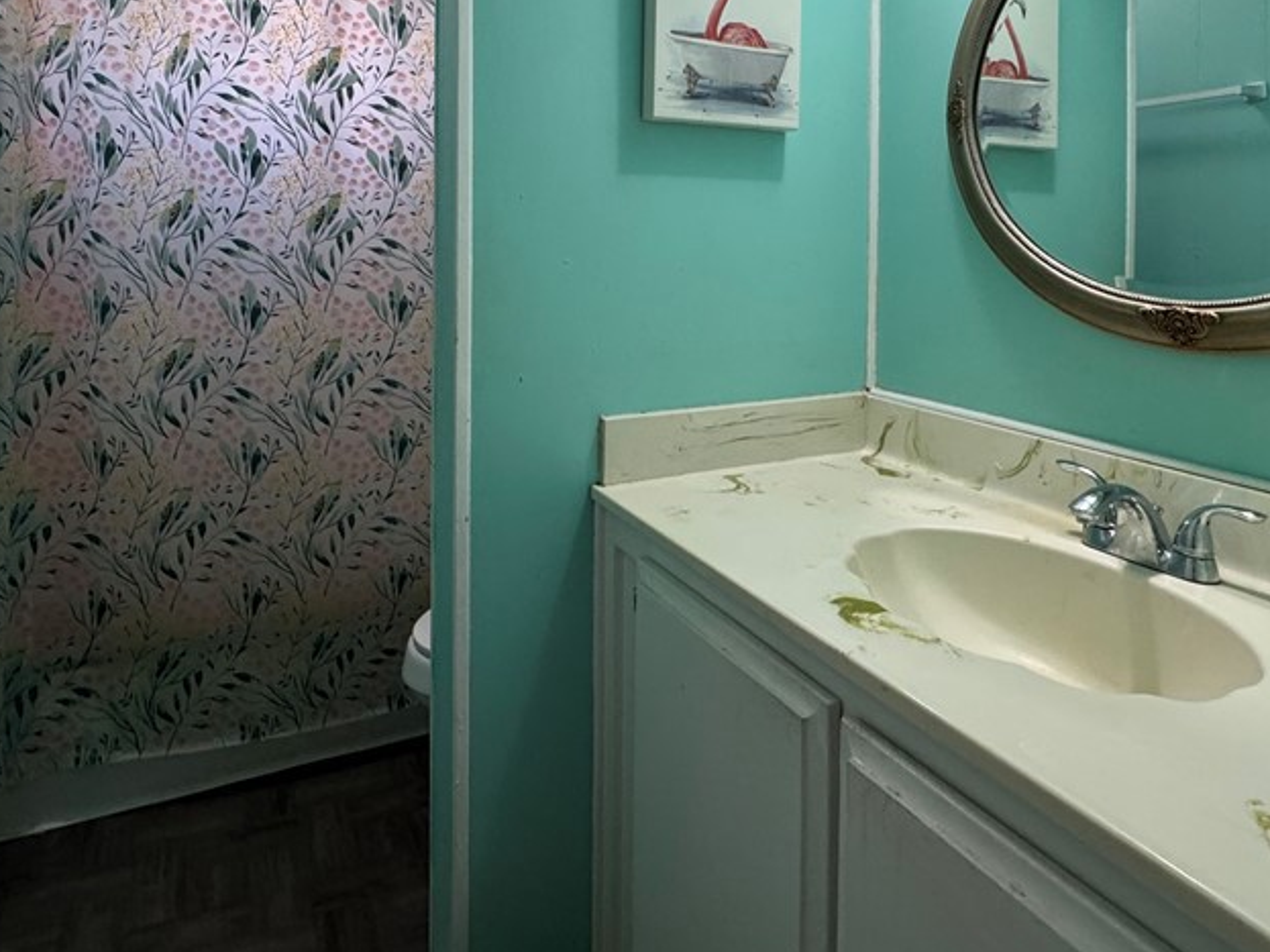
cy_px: 243
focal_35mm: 23
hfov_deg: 73.9
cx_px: 622
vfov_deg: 56.1
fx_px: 844
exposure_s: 1/60
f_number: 2.2
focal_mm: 2.22
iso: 250
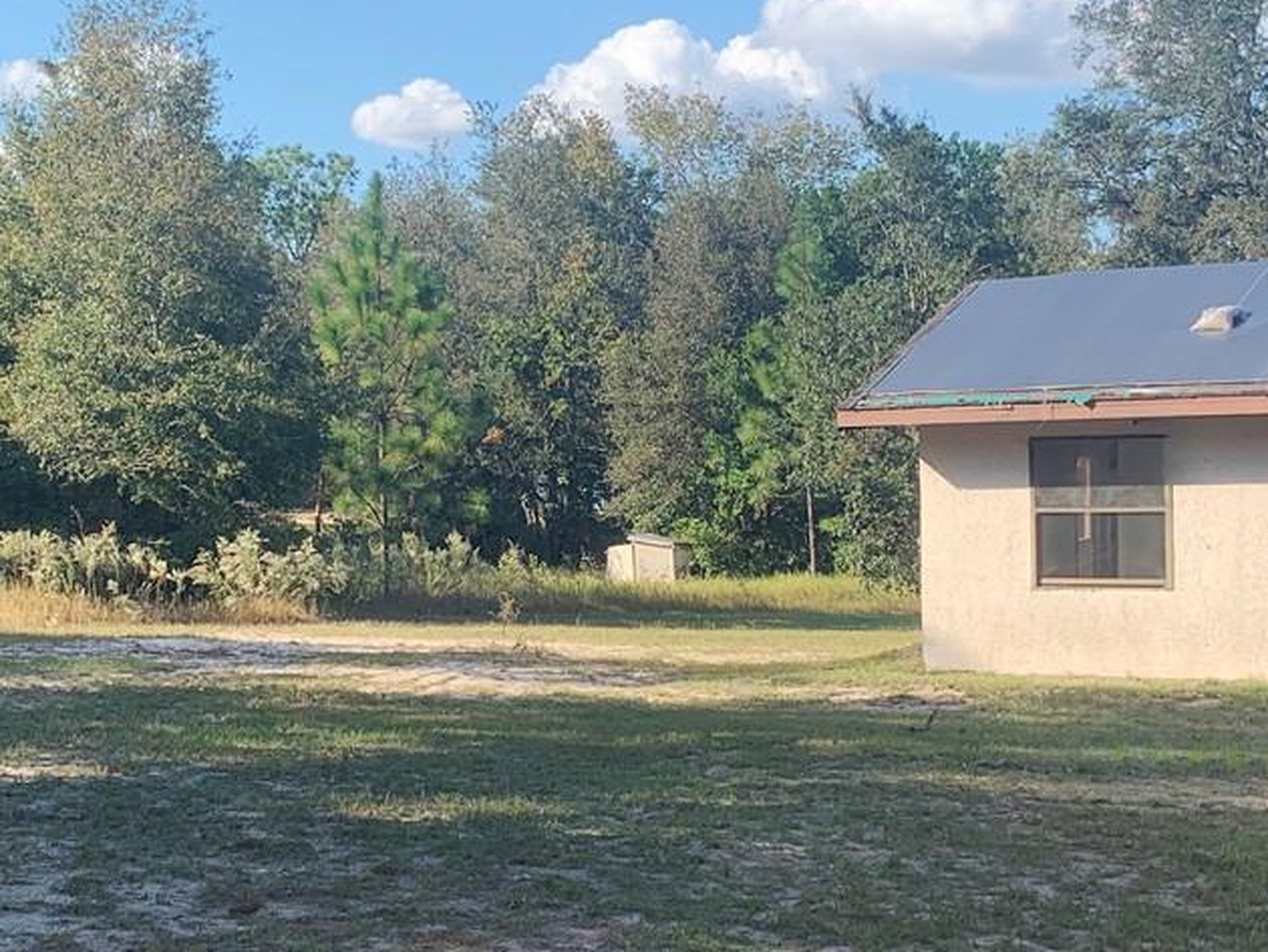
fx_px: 2419
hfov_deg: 29.3
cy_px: 517
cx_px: 479
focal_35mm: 66
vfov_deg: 22.3
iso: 25
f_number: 1.8
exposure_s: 1/1021
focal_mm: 4.25
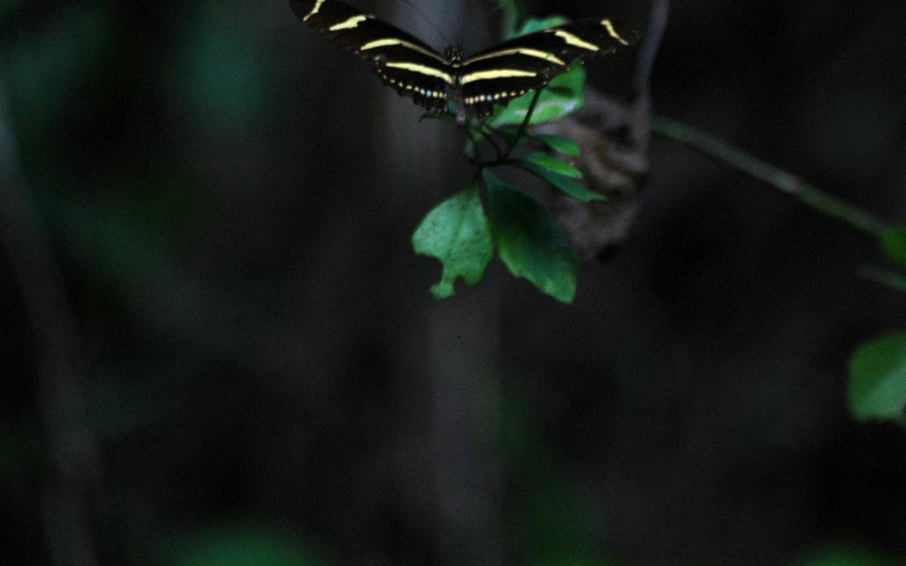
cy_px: 140
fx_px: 15111
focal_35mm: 612
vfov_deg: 2.1
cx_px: 423
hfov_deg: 3.4
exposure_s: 1/160
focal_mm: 270
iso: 400
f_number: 5.6
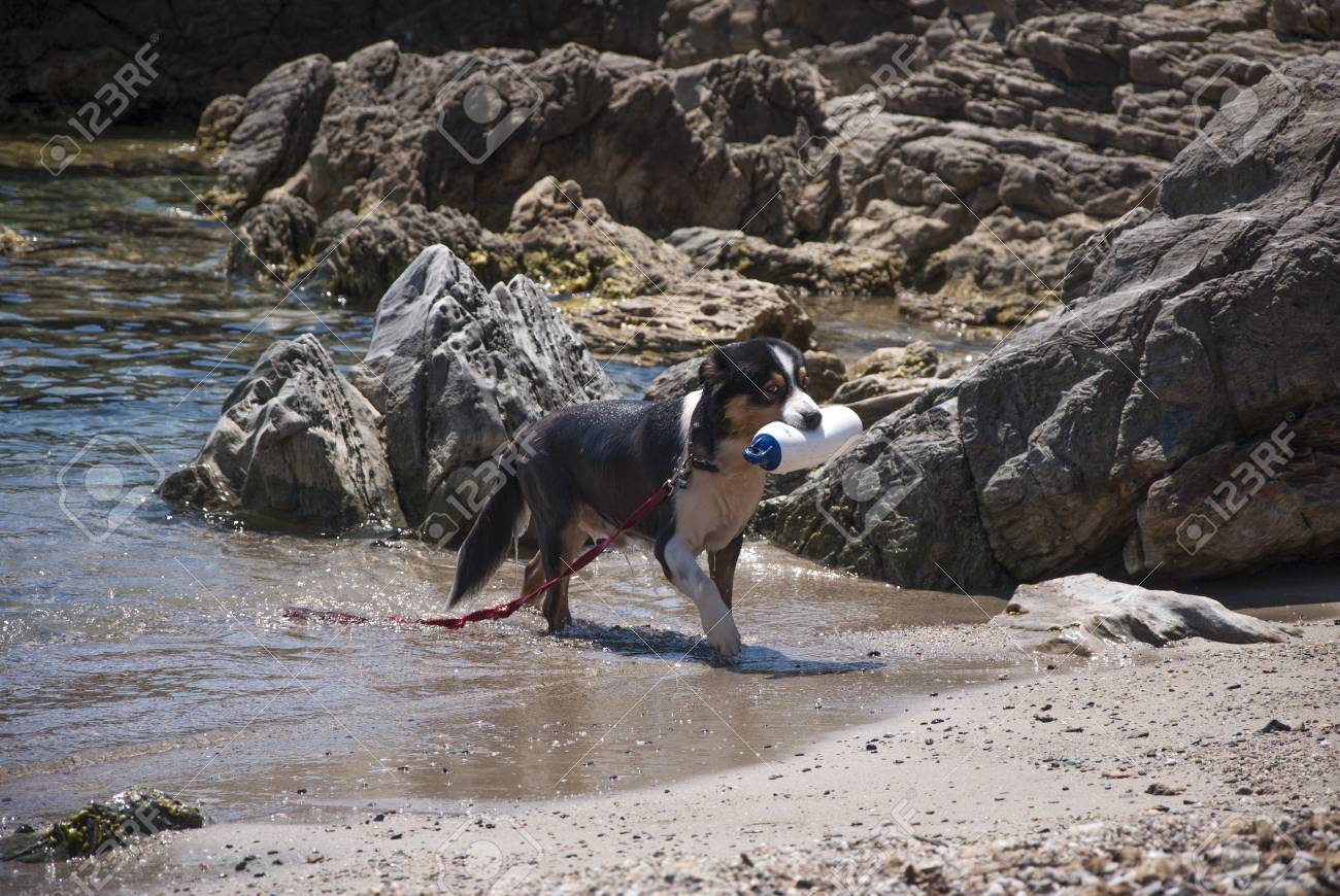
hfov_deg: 13.0
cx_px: 670
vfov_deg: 8.7
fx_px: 5869
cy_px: 448
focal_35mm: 158
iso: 140
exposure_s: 1/500
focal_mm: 105
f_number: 5.6
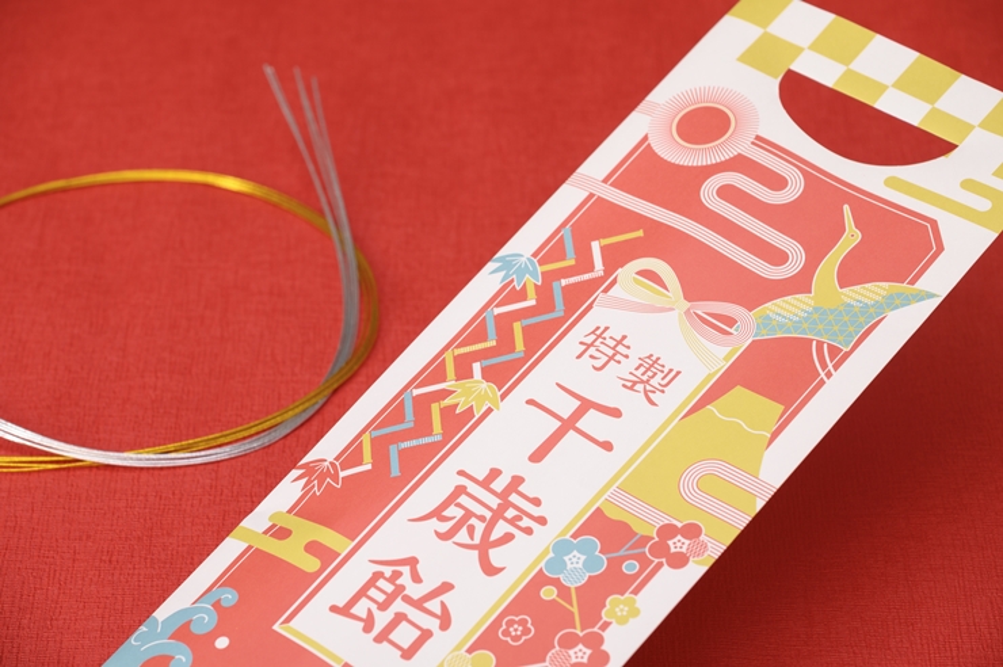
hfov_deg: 21.5
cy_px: 334
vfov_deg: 14.4
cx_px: 502
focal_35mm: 95
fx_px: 2644
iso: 100
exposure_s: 1/125
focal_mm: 95
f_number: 9
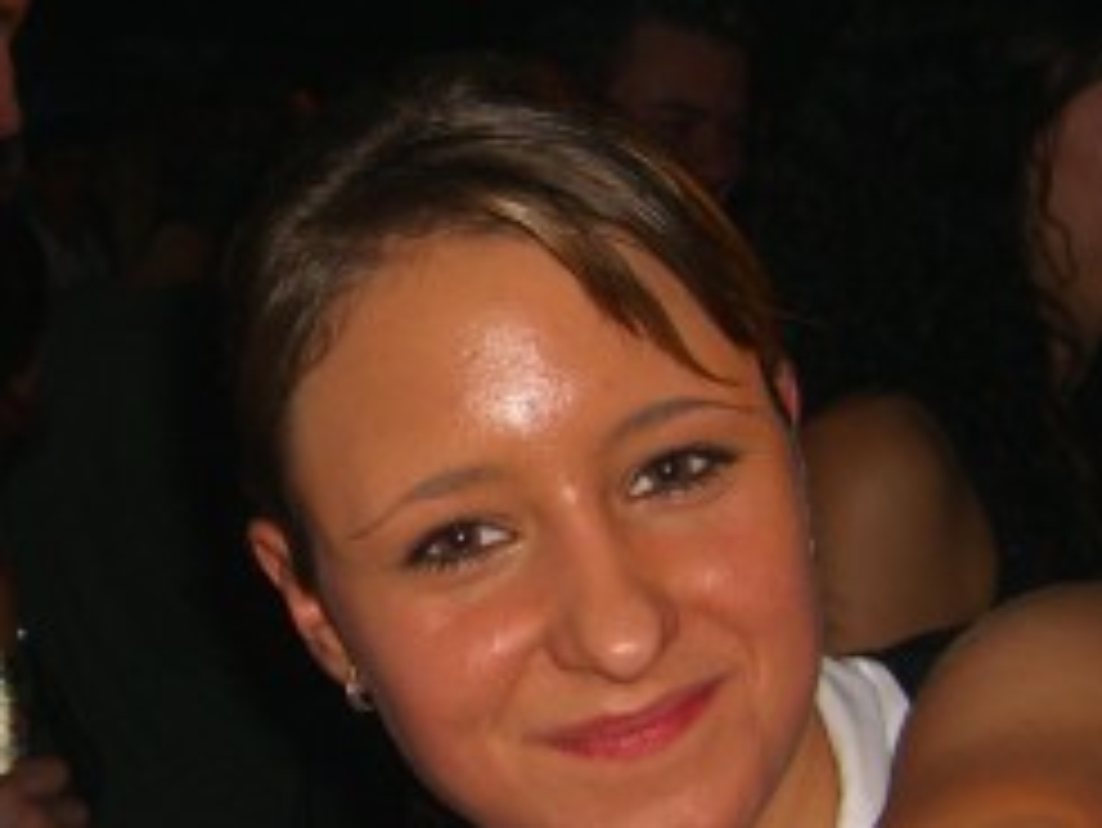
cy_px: 616
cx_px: 252
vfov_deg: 15.8
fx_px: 2962
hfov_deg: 20.9
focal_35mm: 93
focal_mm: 7.9
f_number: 2.8
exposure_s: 1/60
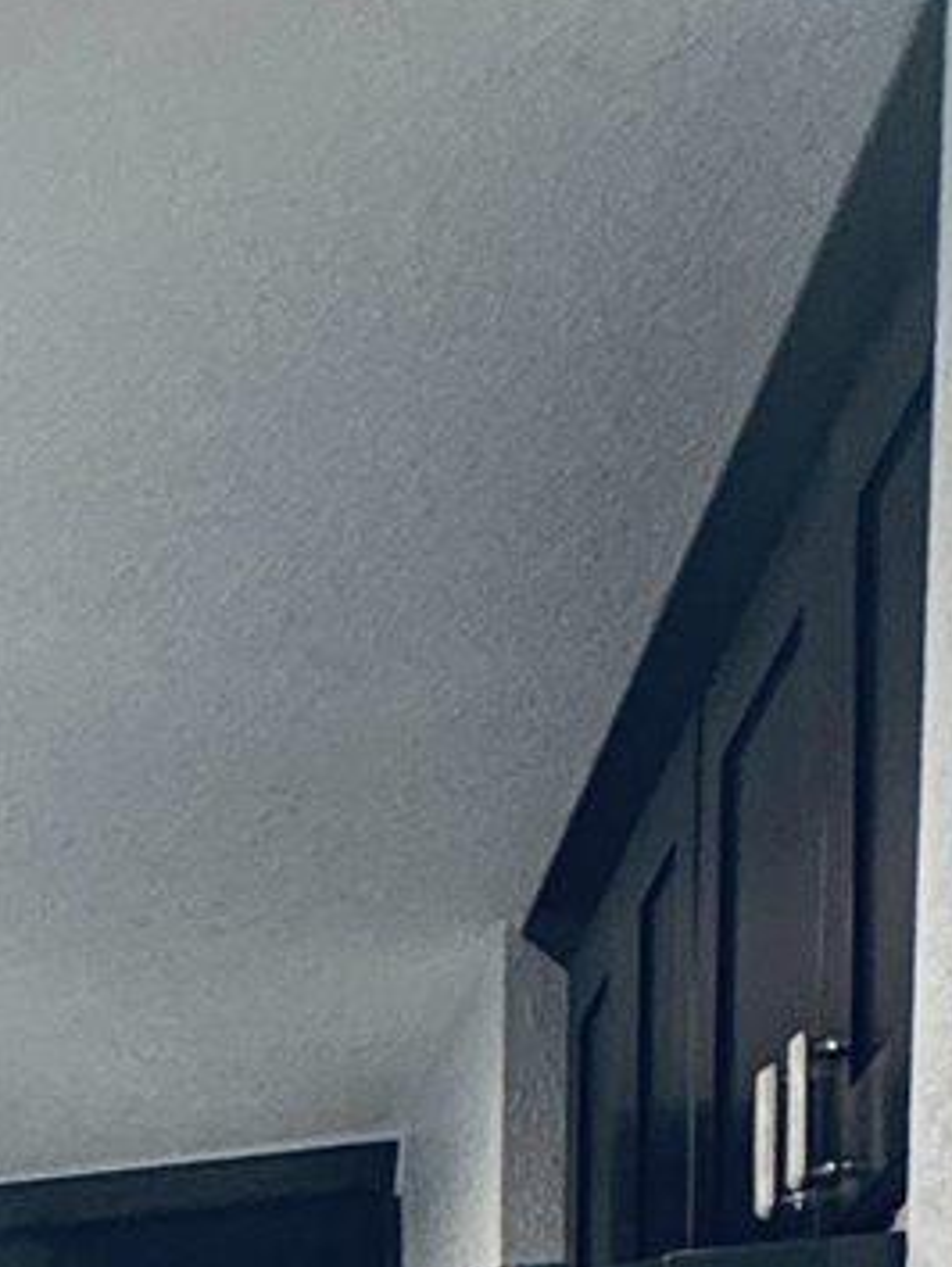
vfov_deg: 17.2
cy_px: 2355
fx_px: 3333
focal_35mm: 91
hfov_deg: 12.9
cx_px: -1263
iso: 200
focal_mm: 2.22
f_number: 2.2
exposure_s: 1/60
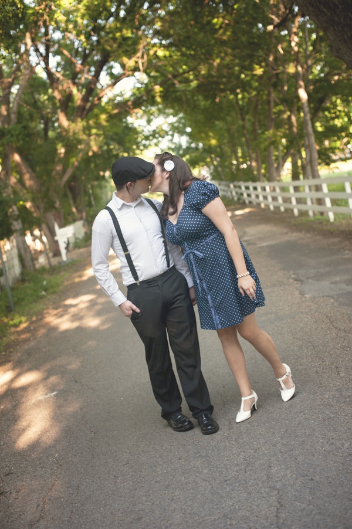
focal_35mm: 50
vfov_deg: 39.6
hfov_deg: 27.0
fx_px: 734
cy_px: 264
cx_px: 176
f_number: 2.8
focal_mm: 50
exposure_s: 1/200
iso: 250
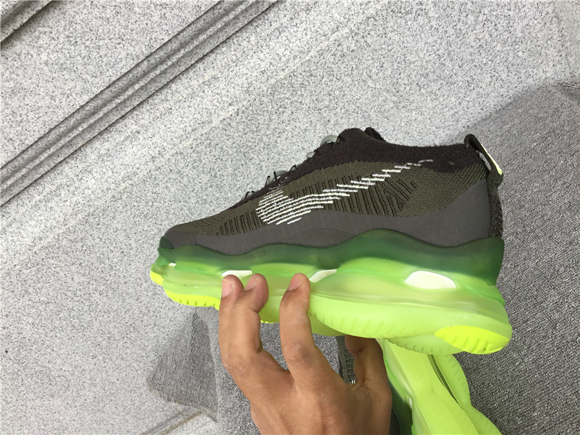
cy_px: 218
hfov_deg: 58.4
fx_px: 519
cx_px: 290
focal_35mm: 31
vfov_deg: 45.4
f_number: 2.4
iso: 25
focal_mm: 3.3
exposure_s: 1/100
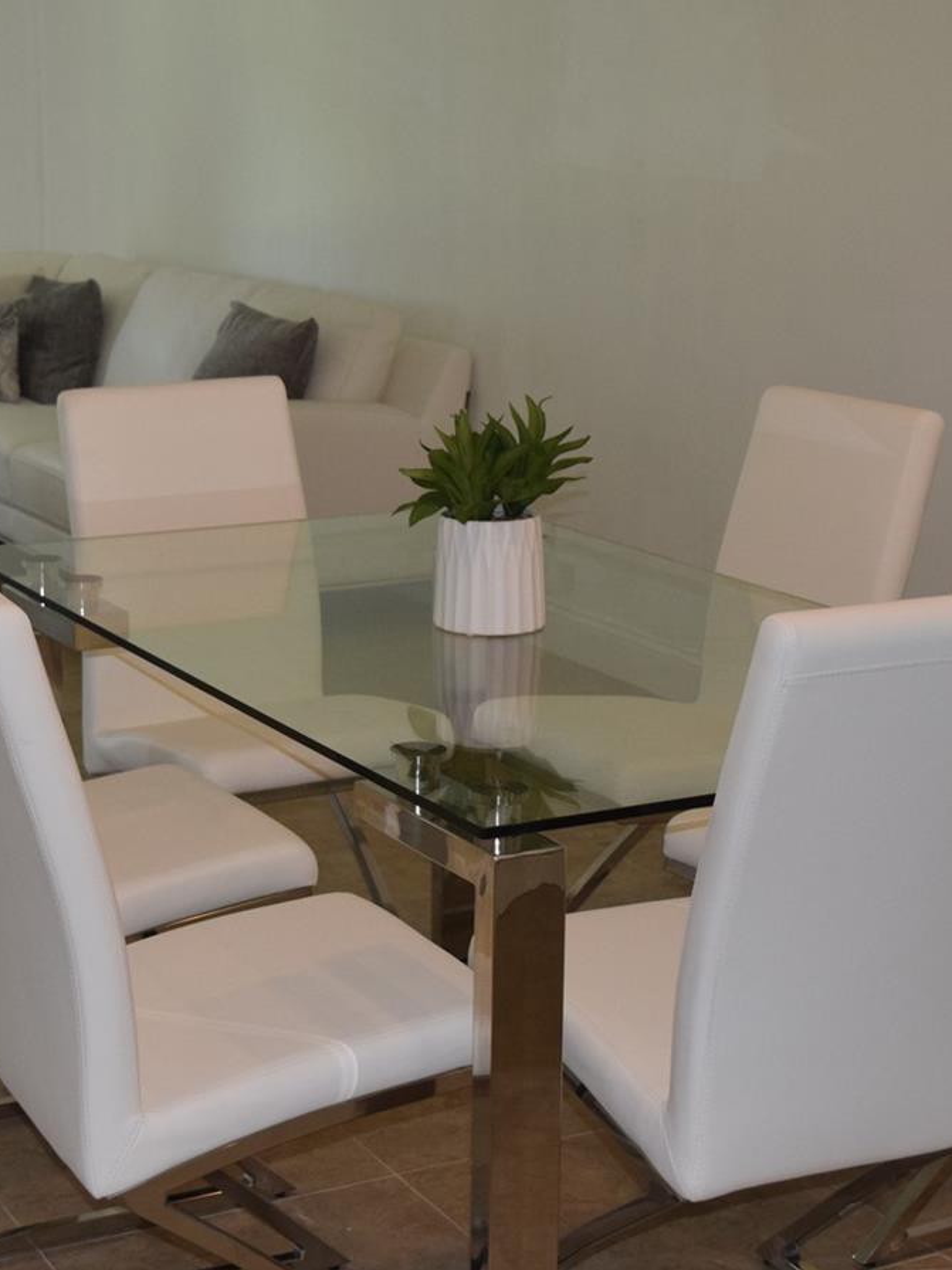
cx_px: 331
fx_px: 2457
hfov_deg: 21.9
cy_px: 620
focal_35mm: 67
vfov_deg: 29.0
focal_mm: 26
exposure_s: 1/100
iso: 800
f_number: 5
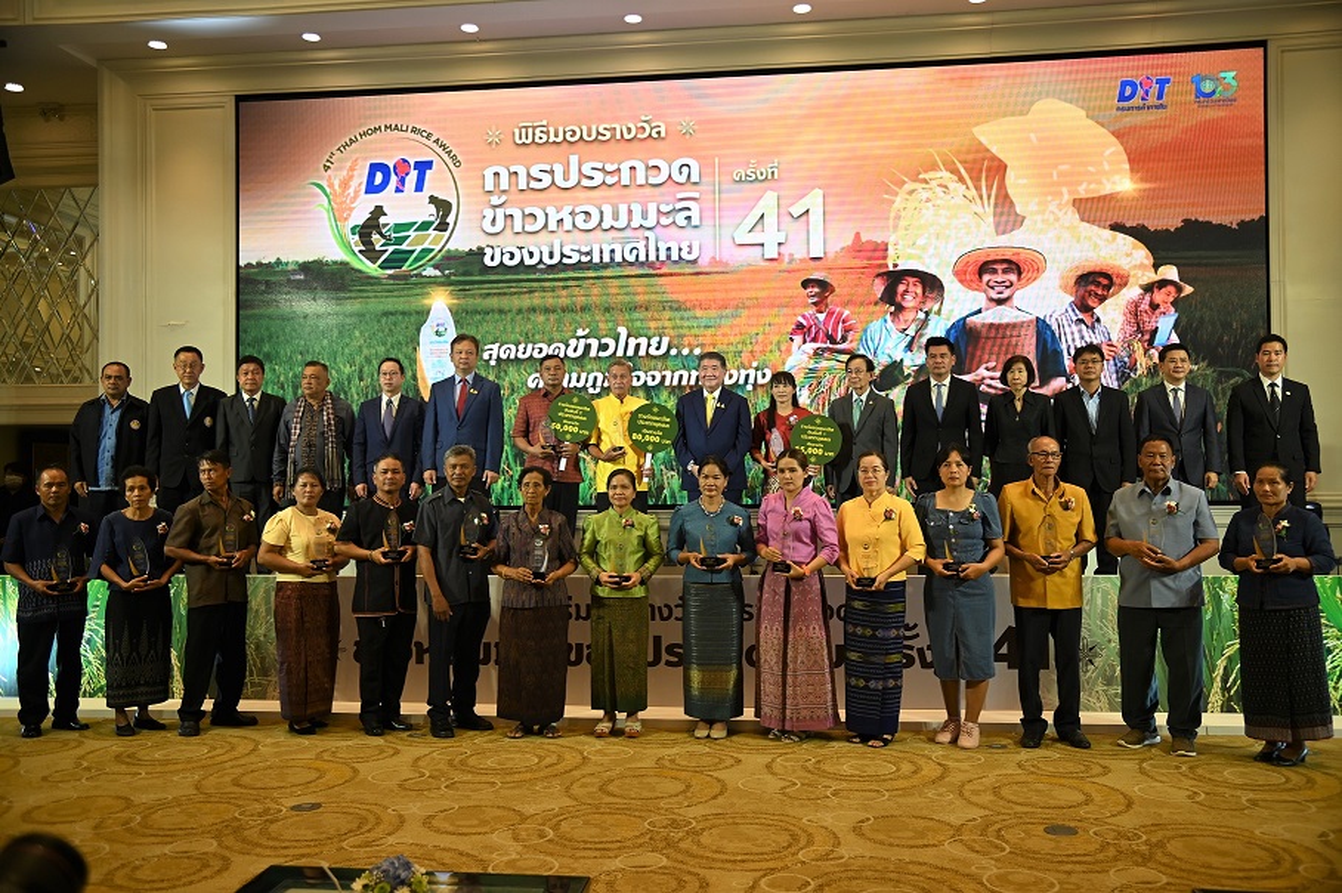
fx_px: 1155
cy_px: 446
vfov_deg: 42.3
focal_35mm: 31
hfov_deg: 60.3
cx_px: 671
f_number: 4
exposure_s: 1/125
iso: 560
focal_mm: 31
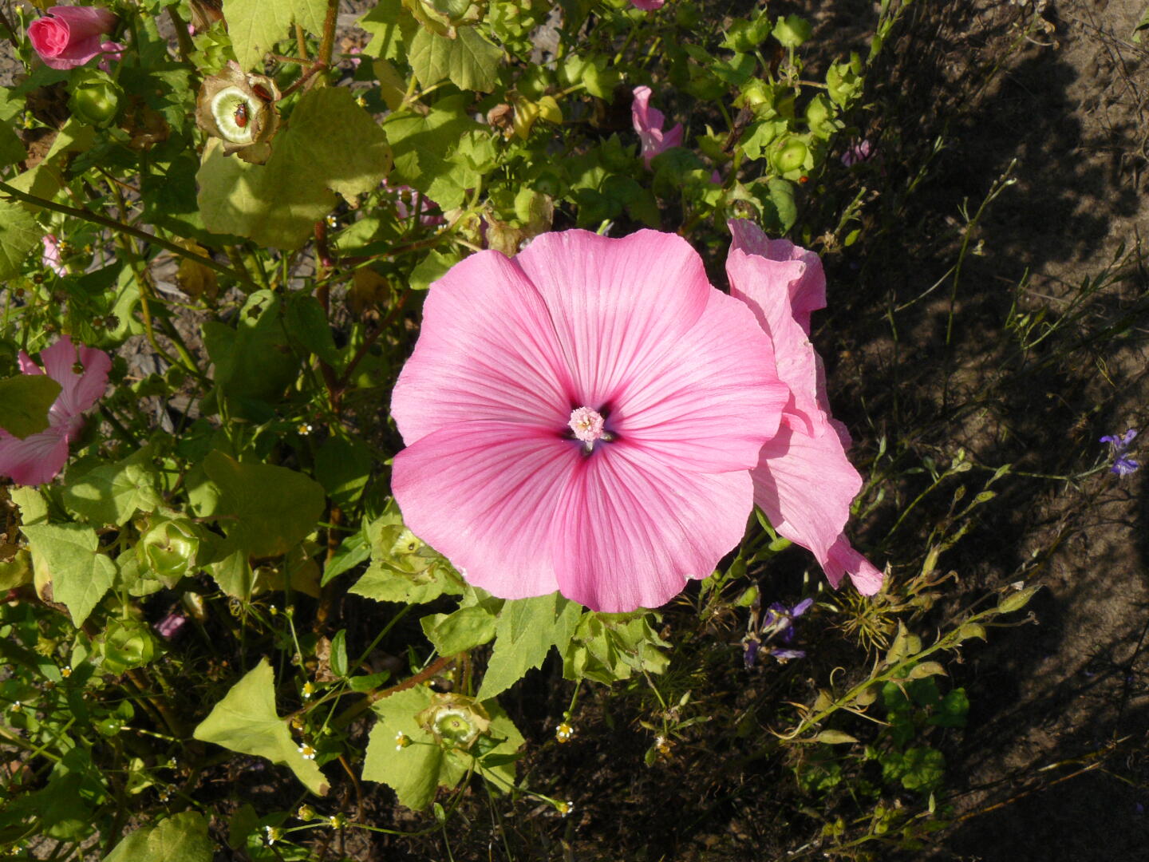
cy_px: 431
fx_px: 1195
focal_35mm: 36
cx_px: 574
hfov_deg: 51.4
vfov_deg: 39.7
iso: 100
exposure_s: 1/250
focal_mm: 6
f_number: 7.1
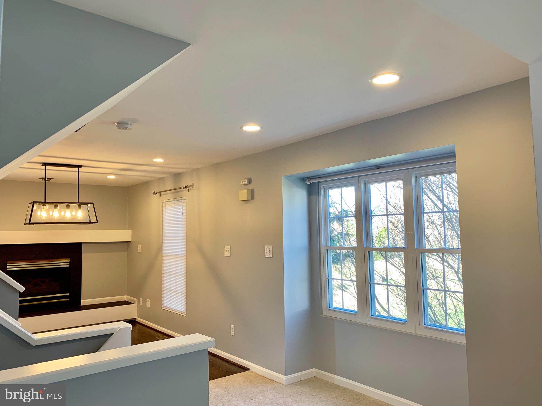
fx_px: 407
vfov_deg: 53.1
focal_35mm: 26
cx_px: 271
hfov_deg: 67.3
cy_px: 203
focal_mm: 4.25
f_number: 1.8
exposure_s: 1/60
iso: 64
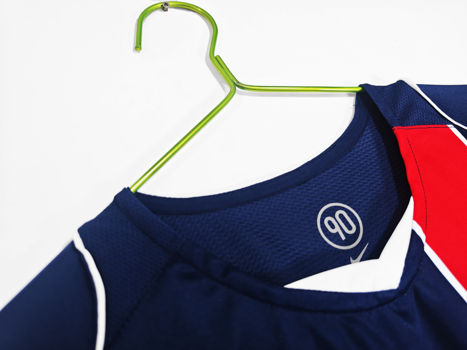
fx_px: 310
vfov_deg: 58.9
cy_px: 175
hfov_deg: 73.9
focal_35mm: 23
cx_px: 234
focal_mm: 8.67
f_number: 1.75
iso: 108
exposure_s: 1/100
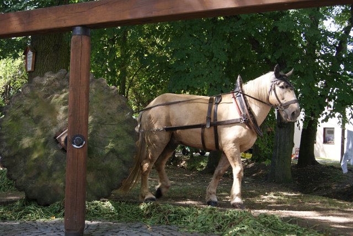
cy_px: 118
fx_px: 515
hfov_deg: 37.8
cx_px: 176
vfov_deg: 25.8
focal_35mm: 52
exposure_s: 1/60
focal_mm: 35
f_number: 5
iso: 160
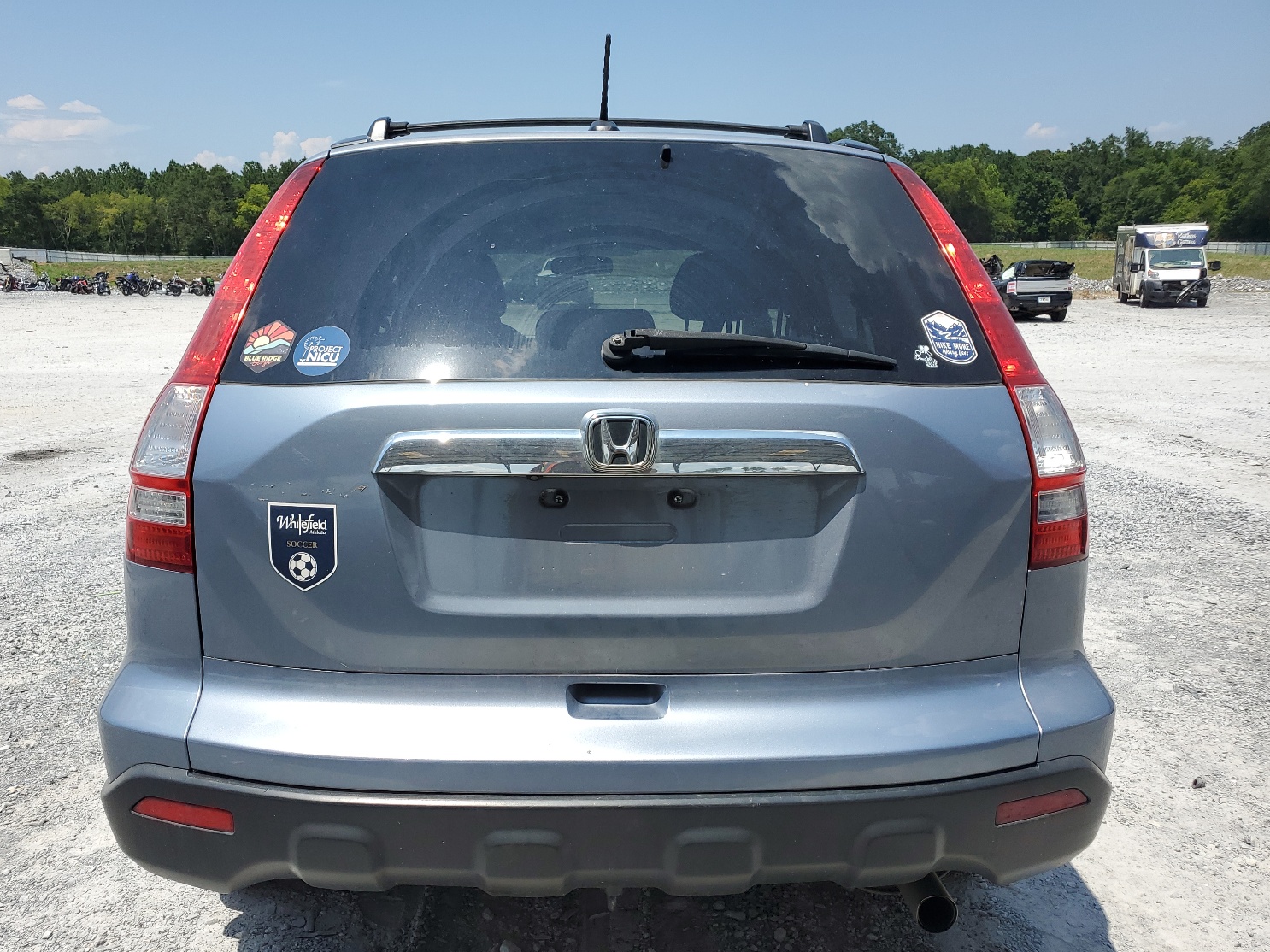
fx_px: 1027
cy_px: 512
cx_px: 609
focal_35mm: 28
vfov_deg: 49.7
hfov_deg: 63.4
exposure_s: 1/3333
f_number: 1.5
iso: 50
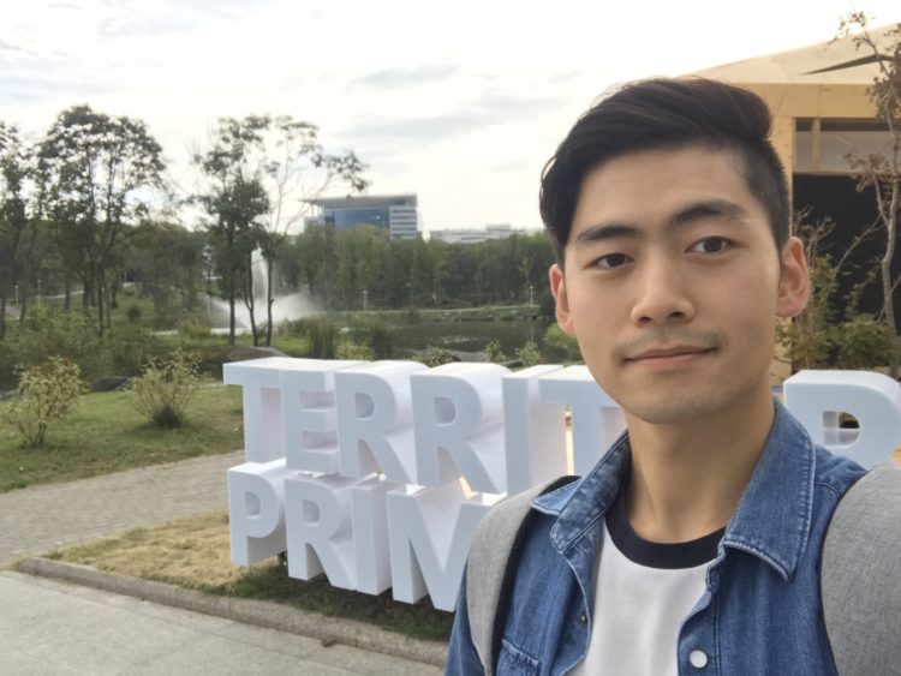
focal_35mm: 32
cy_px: 338
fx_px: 833
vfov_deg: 44.2
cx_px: 450
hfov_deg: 56.8
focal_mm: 2.87
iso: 25
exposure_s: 1/100
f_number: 2.2
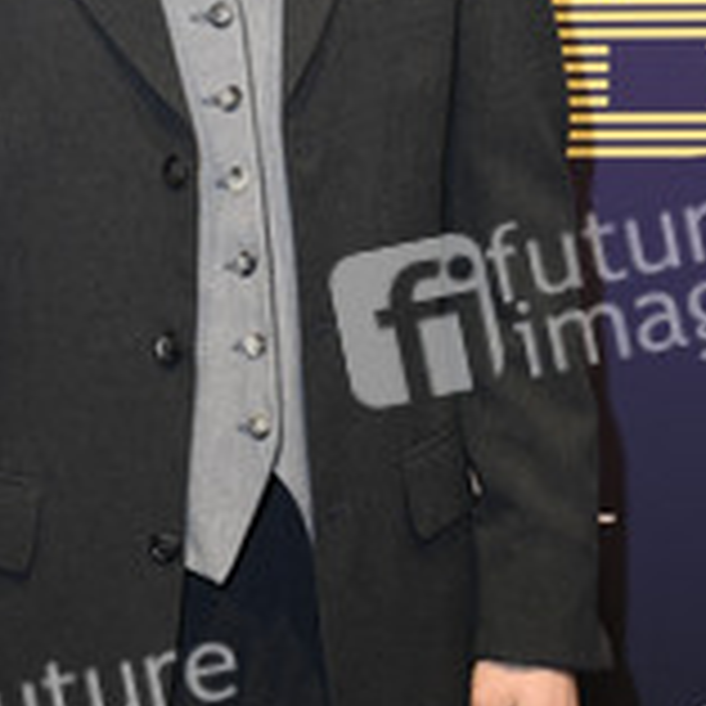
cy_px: 76
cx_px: 153
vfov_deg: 11.5
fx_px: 3484
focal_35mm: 151
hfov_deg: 11.5
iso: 500
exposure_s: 1/250
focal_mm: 70
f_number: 6.3
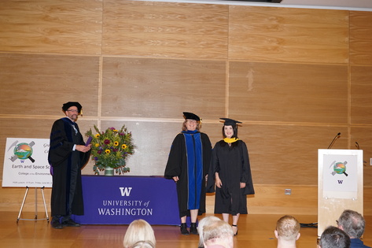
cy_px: 124
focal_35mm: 49
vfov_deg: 27.5
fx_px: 506
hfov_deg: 40.4
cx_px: 186
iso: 1600
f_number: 4.5
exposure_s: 1/80
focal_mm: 49
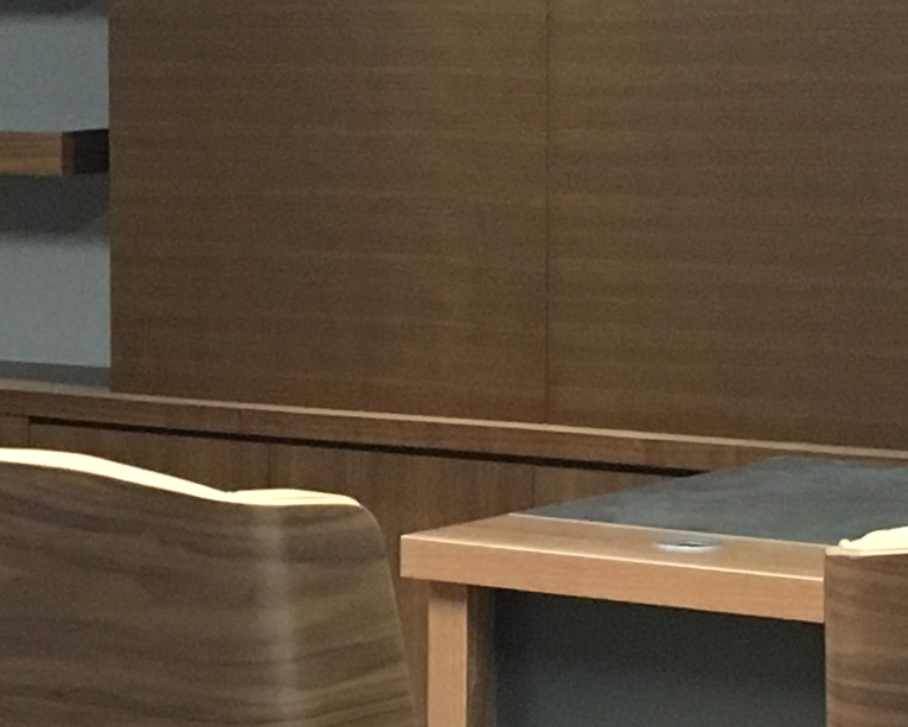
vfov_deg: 10.4
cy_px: 385
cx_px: -34
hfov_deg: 12.8
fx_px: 4005
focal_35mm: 149
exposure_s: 1/25
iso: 200
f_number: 2.2
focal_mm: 4.15
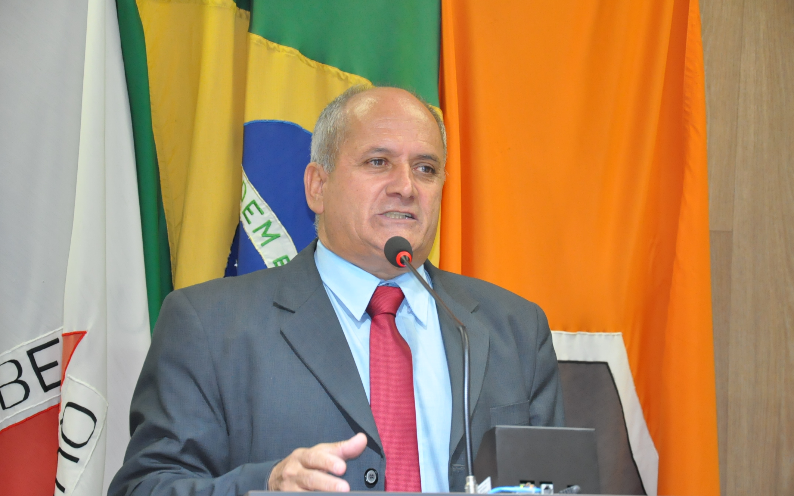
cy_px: 255
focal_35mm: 116
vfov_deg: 11.3
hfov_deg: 18.0
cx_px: 398
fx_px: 2500
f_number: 5.3
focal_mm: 75
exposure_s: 1/60
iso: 2000
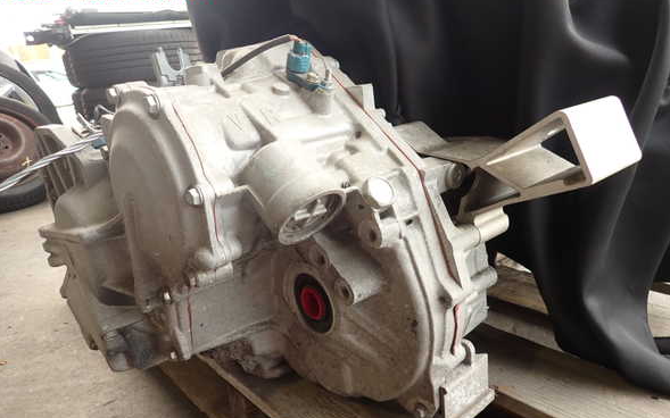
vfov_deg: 45.9
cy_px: 233
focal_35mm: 27
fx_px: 493
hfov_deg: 68.4
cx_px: 339
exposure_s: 1/100
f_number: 2
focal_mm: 4.5
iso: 100
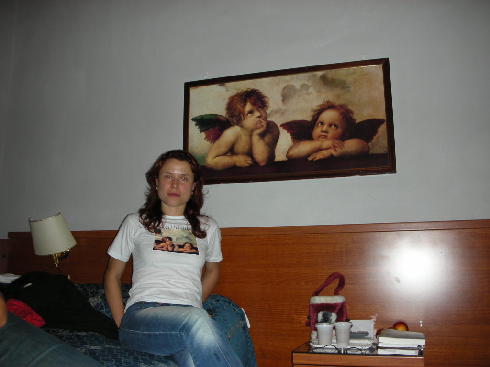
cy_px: 184
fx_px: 495
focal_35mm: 35
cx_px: 245
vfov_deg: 40.7
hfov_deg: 52.6
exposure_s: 1/60.1
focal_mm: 5.8
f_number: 3
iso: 83
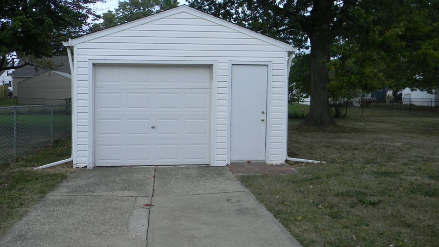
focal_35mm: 33
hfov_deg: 59.4
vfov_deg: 35.6
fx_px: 384
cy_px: 109
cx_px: 202
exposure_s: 1/458
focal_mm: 5
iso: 80
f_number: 3.5
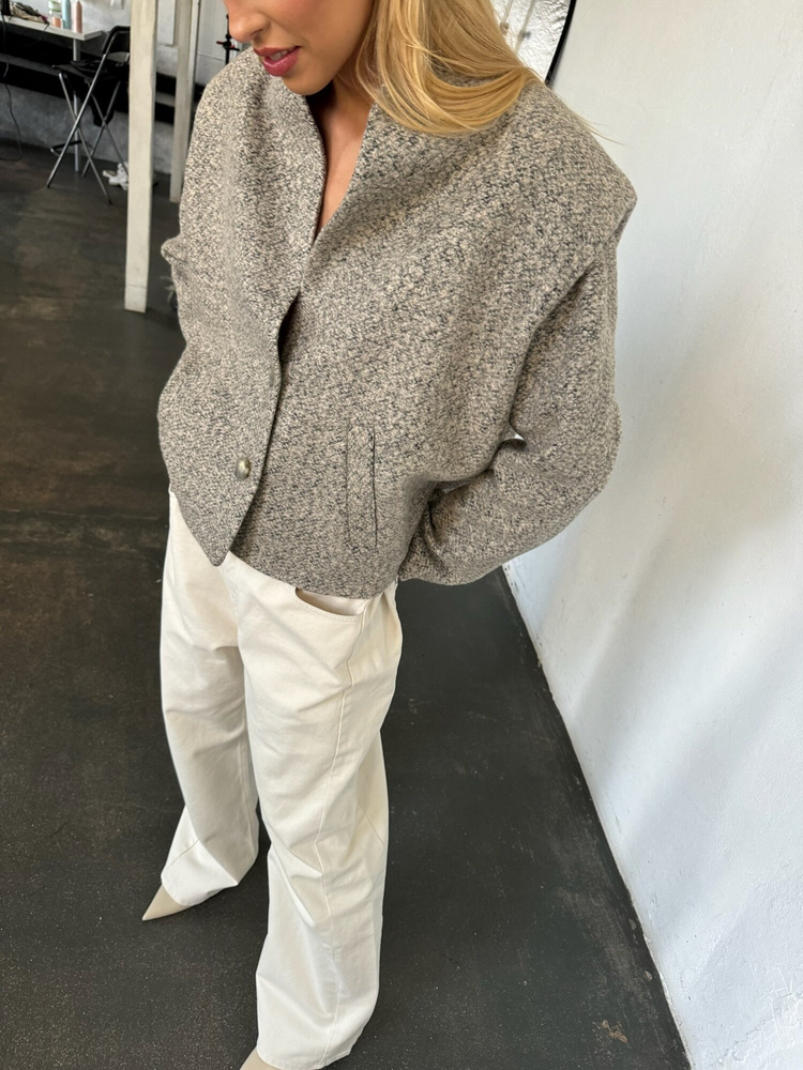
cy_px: 535
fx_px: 742
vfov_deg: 71.6
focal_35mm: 24
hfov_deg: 56.8
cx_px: 402
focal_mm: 6.76
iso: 200
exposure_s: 1/121
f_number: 1.78
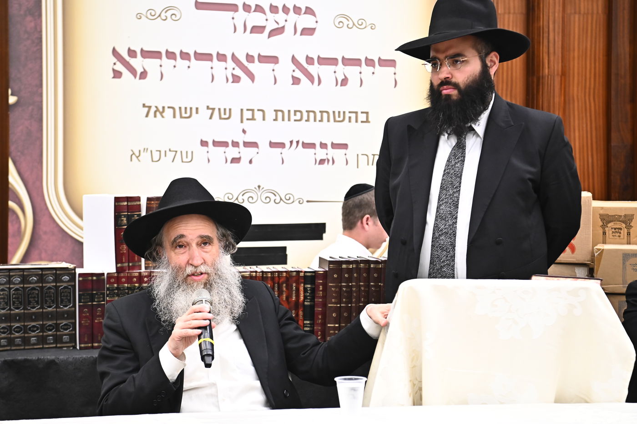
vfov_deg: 19.4
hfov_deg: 28.9
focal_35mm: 70
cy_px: 212
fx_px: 1238
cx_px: 318
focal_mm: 70
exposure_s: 1/200
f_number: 4.5
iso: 3200
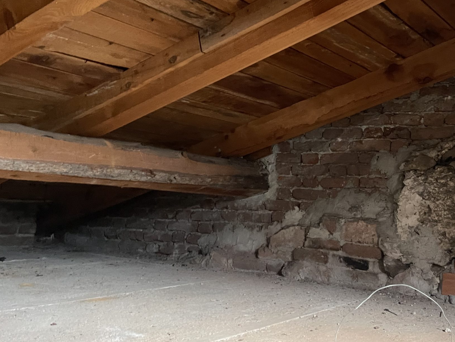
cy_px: 138
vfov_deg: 35.0
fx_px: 539
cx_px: 335
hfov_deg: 44.4
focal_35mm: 41
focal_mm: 5.1
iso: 800
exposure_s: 1/30
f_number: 1.6
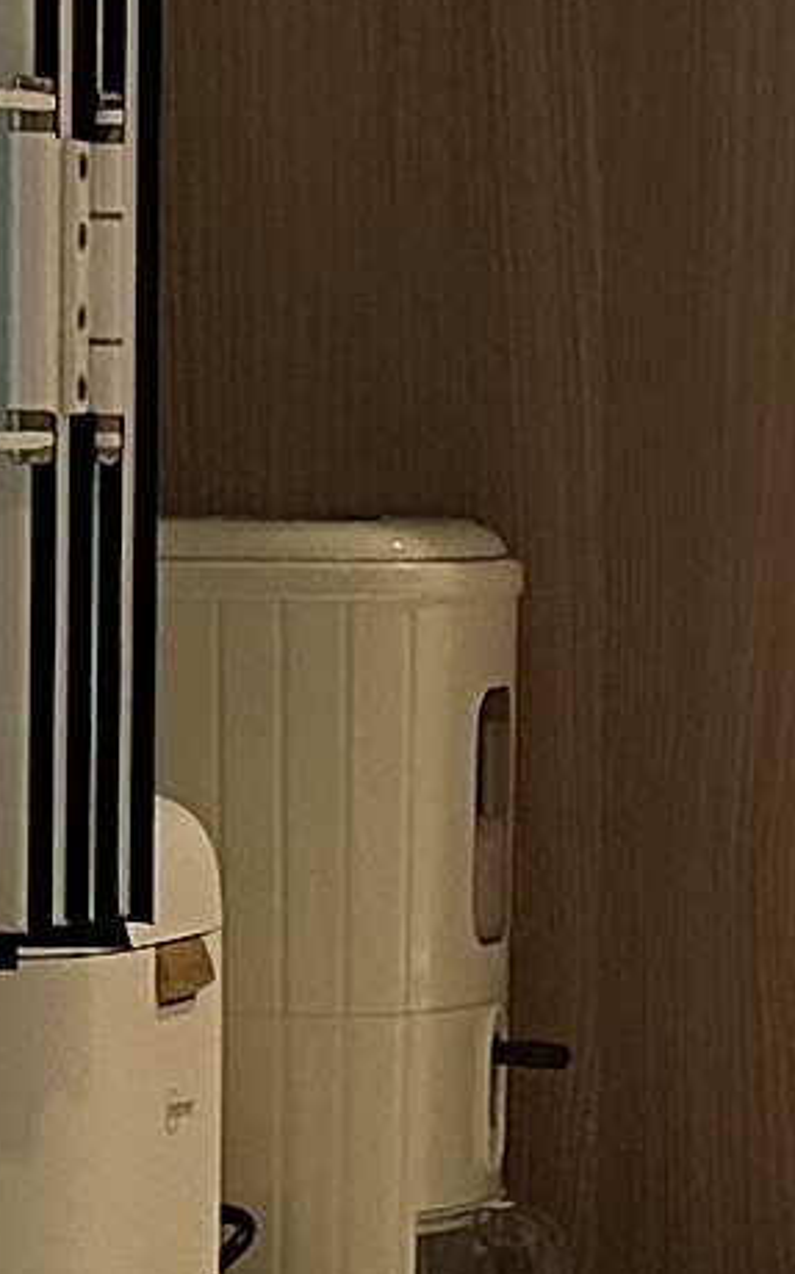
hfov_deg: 5.8
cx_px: 1197
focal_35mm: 223
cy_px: 781
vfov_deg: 9.4
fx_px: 7740
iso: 250
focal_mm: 6.86
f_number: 1.78
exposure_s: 1/88
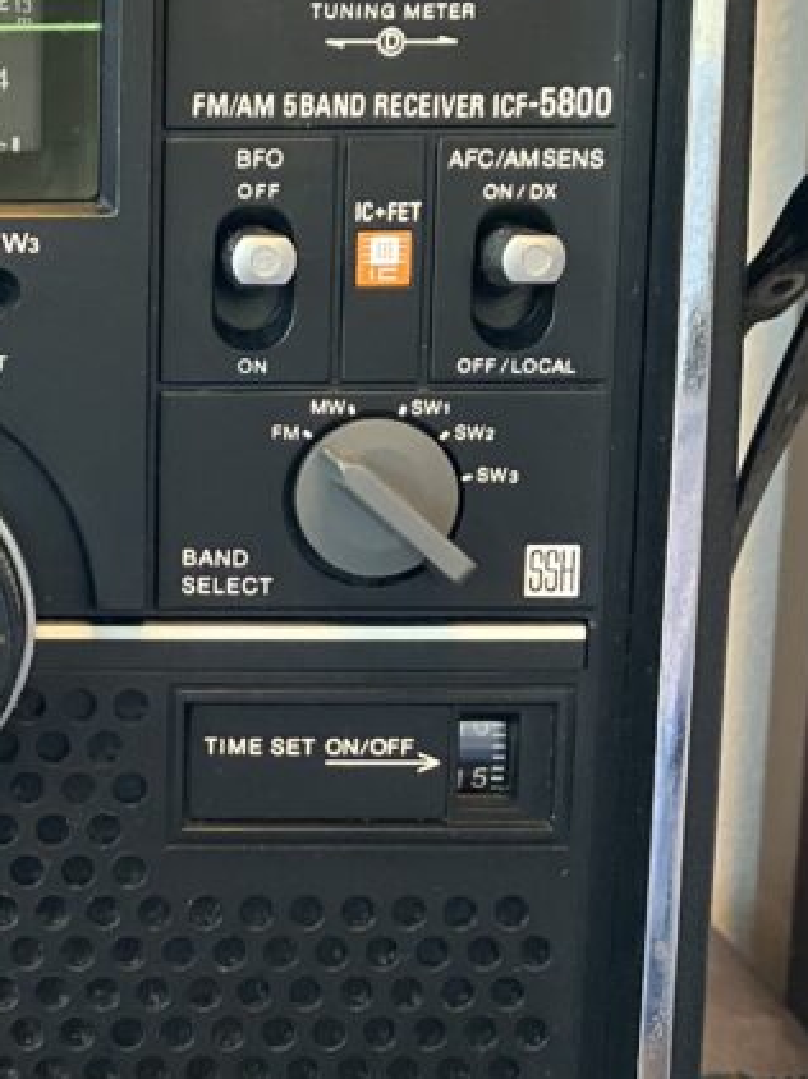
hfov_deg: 20.4
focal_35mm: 68
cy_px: 491
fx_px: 2118
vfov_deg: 28.6
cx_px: -125
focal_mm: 3.99
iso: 320
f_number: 1.8
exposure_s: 1/25
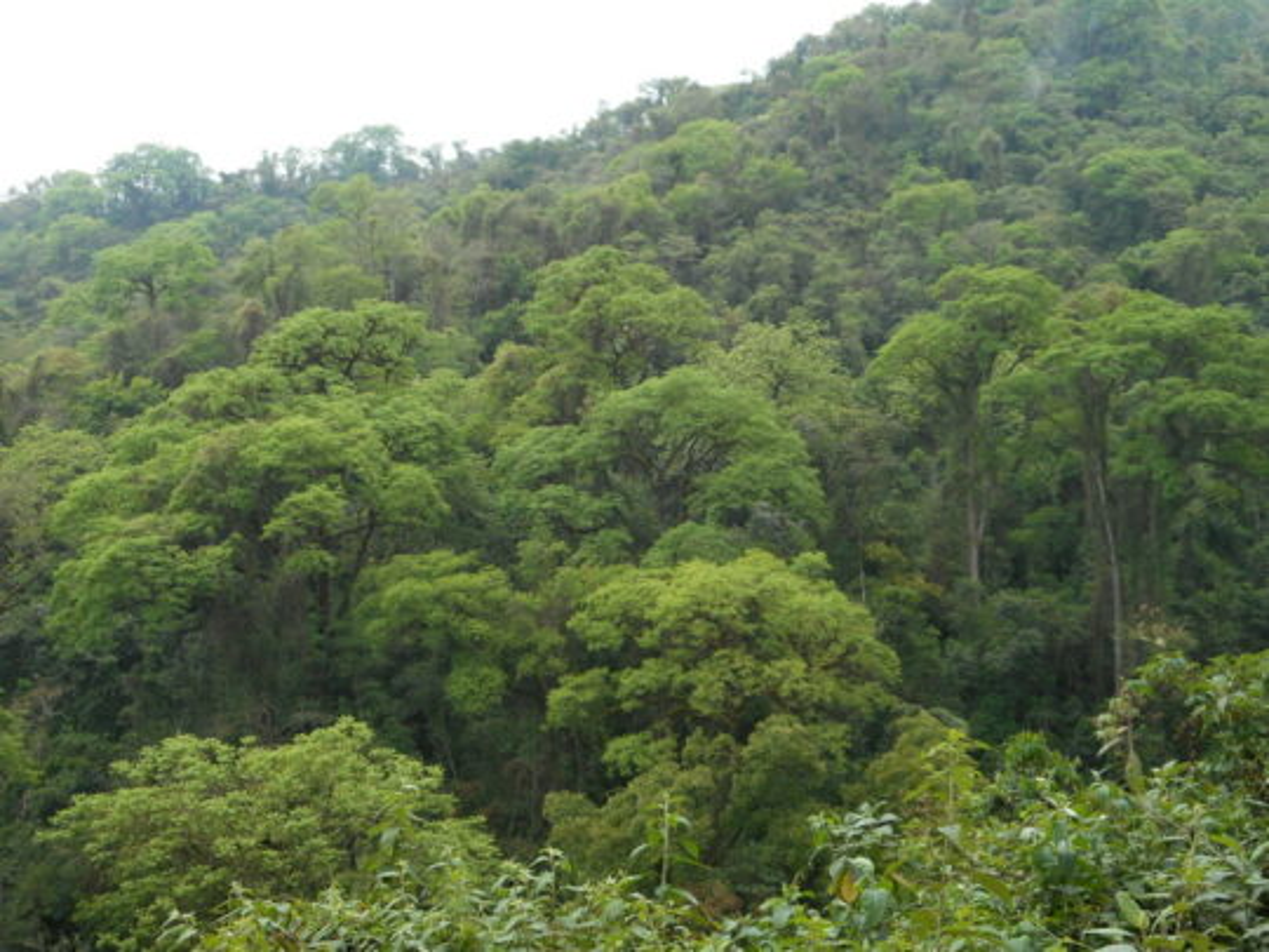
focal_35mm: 39
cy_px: 476
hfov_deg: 47.9
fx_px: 1430
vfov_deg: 36.8
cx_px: 634
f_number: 4.5
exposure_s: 1/50
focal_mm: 6.9
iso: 80
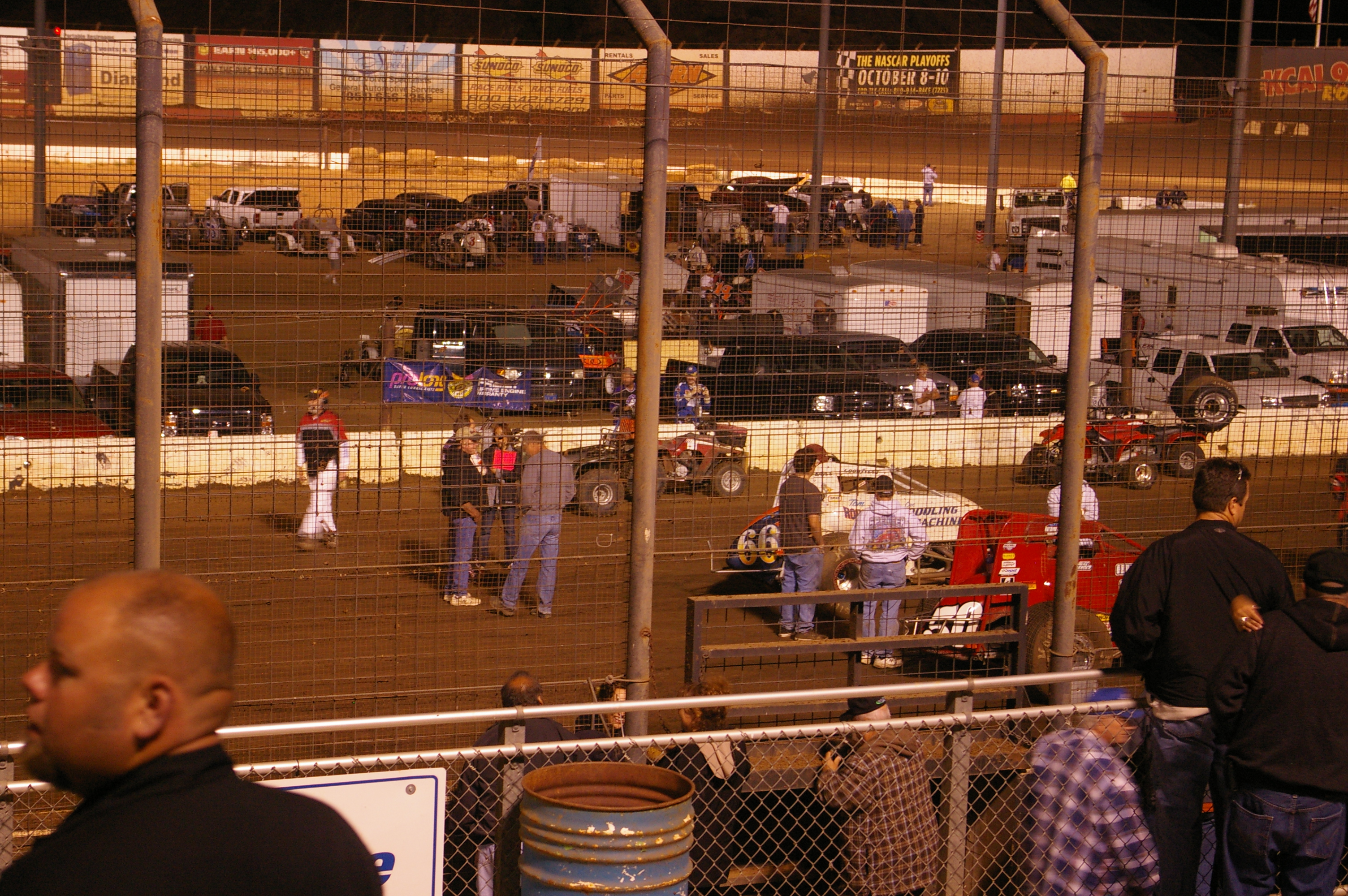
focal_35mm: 68
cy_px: 448
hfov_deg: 29.9
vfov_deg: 20.1
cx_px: 674
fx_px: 2525
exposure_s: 1/13
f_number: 4.5
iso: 800
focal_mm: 45
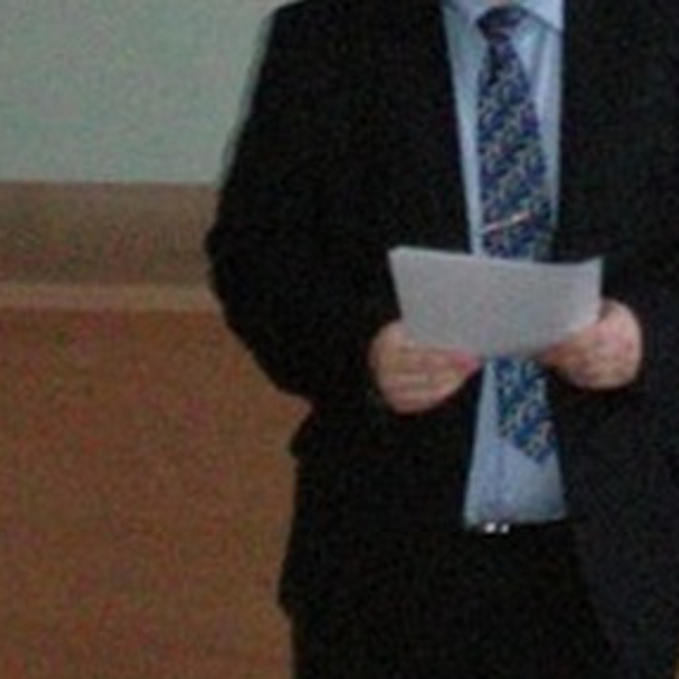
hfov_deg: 18.4
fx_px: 2086
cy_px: 66
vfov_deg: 18.2
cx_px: 520
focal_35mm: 94
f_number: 3.1
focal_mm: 6.3
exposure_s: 1/60
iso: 400
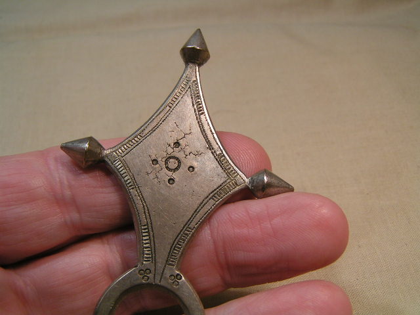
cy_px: 158
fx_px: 461
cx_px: 210
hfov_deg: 49.0
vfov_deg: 37.7
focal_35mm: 38
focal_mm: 5.8
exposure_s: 1/60
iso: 50
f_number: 3.5
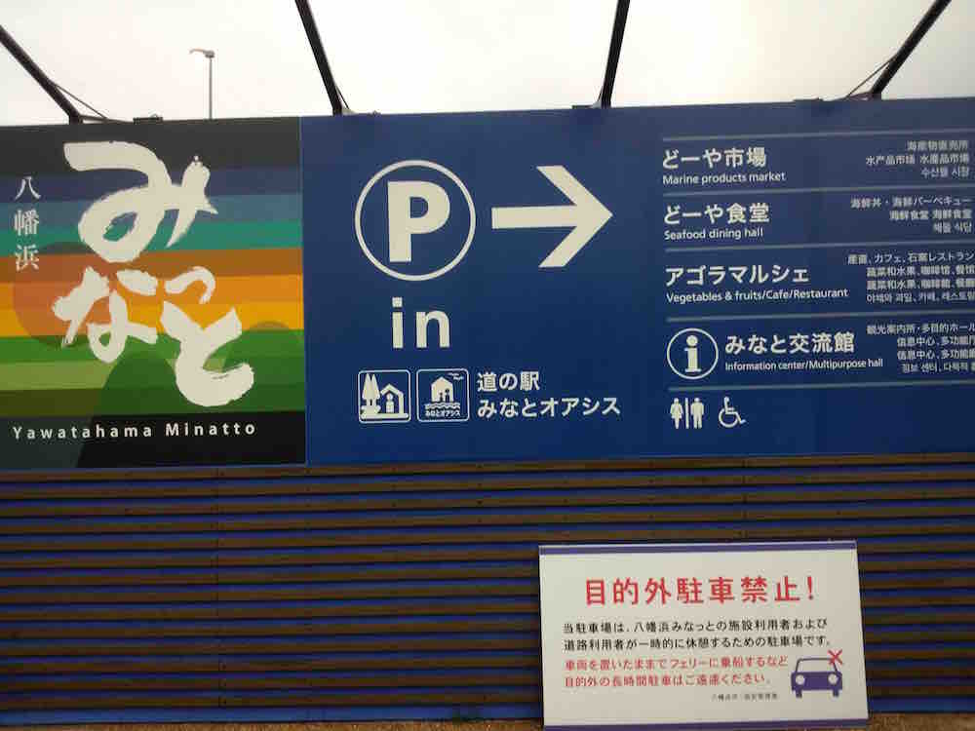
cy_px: 366
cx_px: 488
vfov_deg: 51.4
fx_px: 760
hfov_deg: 65.3
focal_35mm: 27
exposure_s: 1/50
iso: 40
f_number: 2.4
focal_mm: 2.87
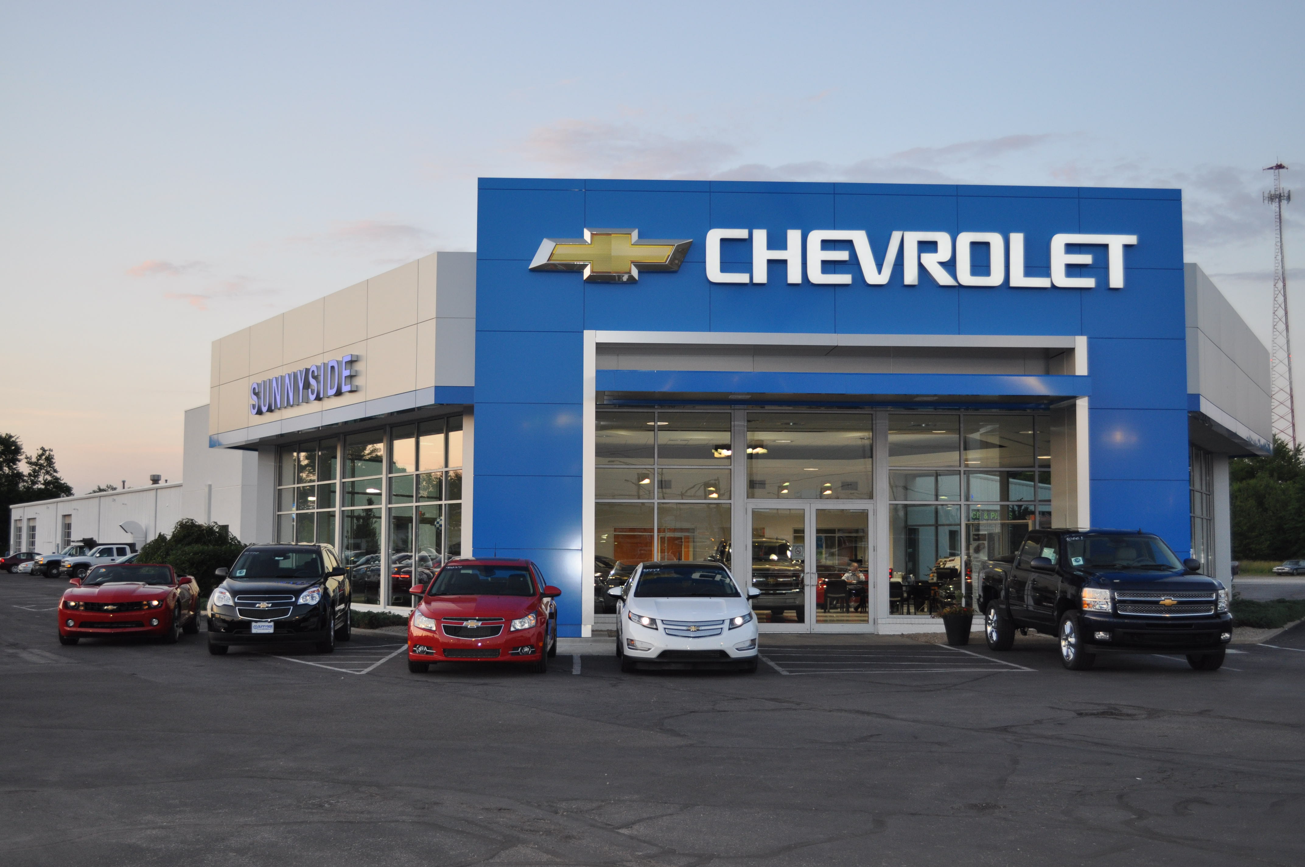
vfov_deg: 31.8
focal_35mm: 42
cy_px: 434
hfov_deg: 46.4
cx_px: 652
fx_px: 1521
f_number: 4.5
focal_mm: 28
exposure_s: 1/125
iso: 450
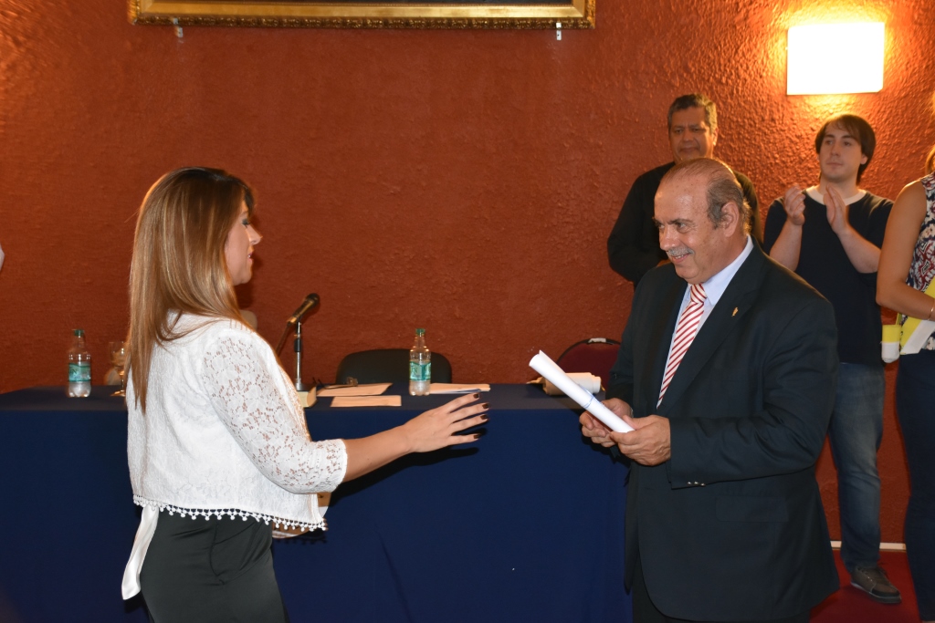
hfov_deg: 38.9
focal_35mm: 51
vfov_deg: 26.5
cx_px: 468
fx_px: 1325
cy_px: 312
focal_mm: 34
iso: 1400
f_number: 4.2
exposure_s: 1/60
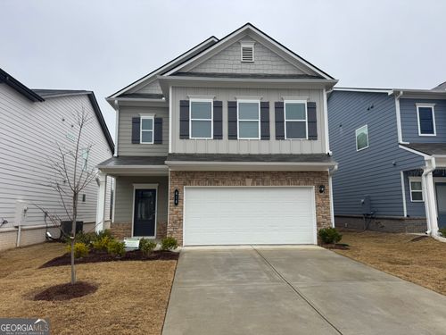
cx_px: 223
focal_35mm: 24
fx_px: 309
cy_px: 168
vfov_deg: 56.8
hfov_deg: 71.6
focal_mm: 6.76
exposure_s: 1/912
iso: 80
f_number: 1.78
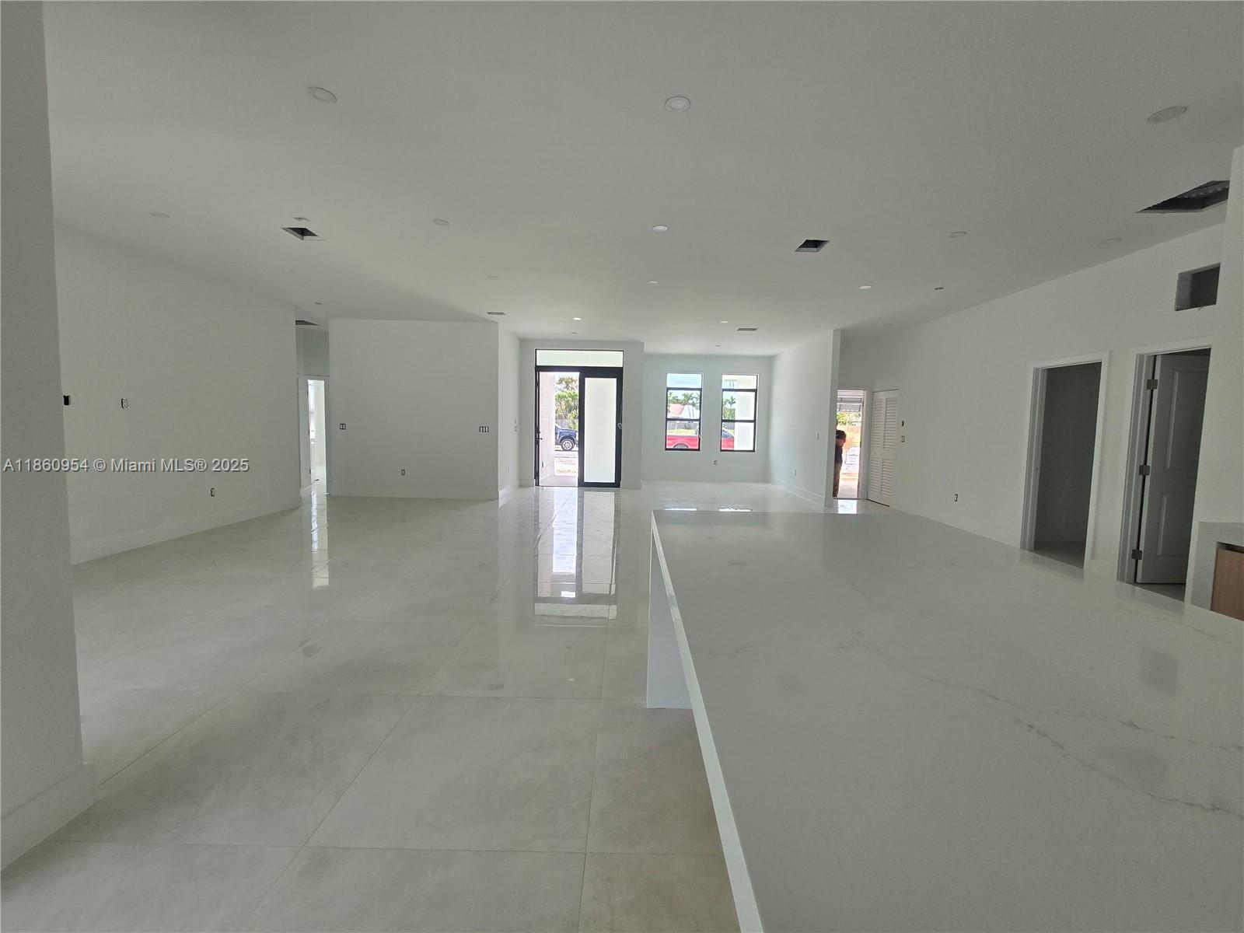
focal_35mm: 13
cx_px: 622
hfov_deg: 106.2
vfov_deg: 89.9
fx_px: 467
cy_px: 466
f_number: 2.2
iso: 50
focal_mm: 2.2
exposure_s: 1/209
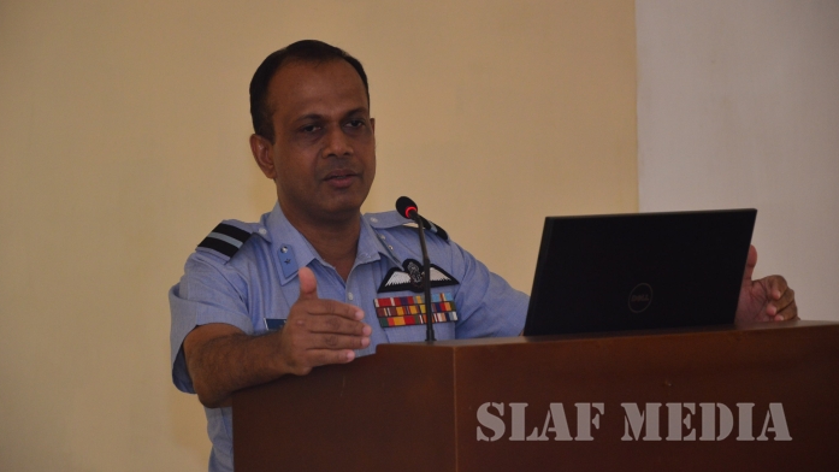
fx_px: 3226
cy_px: 215
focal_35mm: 145
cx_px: 420
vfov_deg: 8.4
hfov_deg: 14.8
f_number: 5.6
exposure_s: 1/100
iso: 800
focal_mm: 92
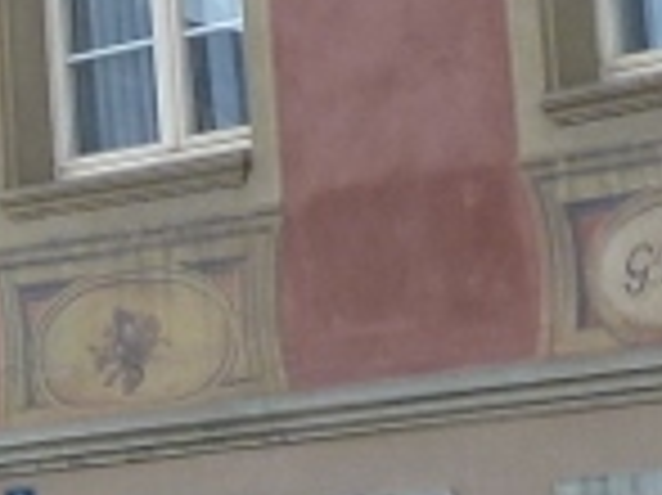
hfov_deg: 7.2
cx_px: -680
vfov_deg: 5.5
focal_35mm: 265
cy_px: -536
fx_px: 5064
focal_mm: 6.8
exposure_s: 1/250
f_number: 3.8
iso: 100
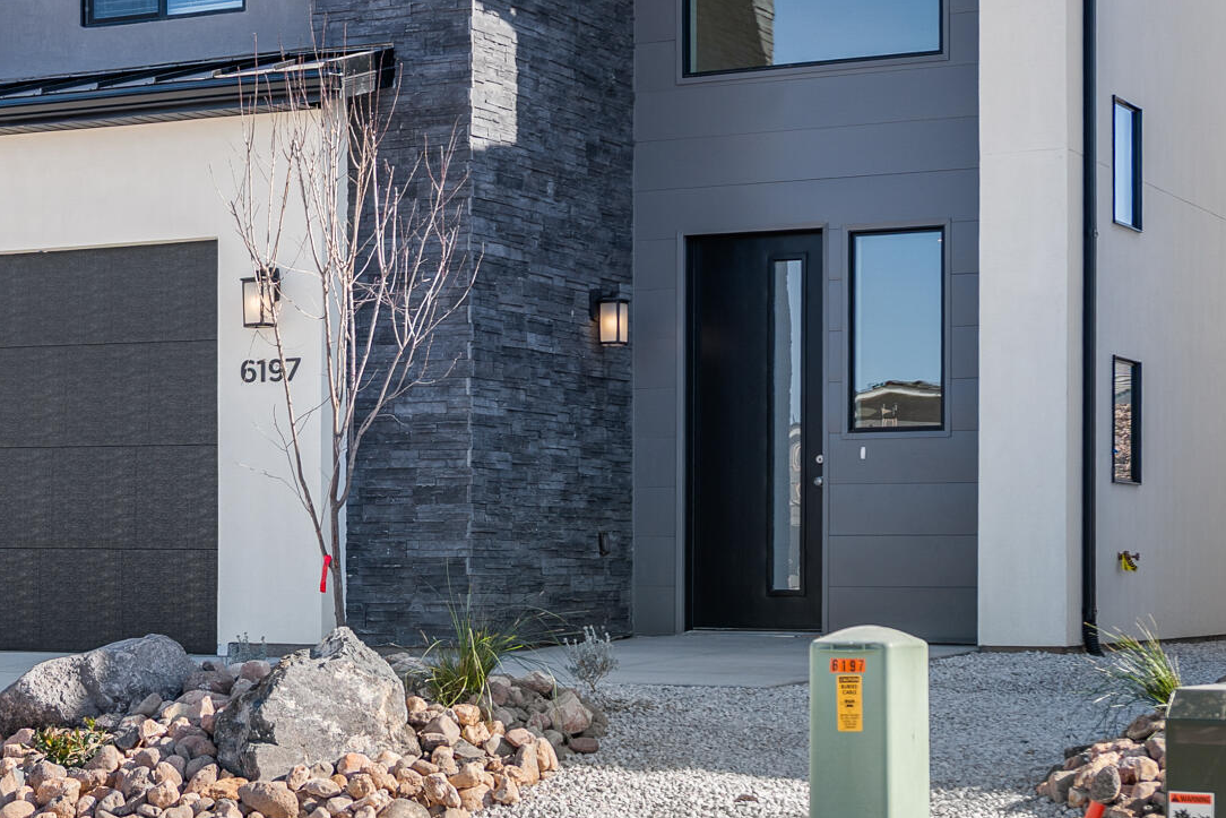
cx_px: 363
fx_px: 2827
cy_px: 404
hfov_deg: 24.3
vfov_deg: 16.5
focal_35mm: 83
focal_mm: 30
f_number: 2.8
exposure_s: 1/320
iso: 100
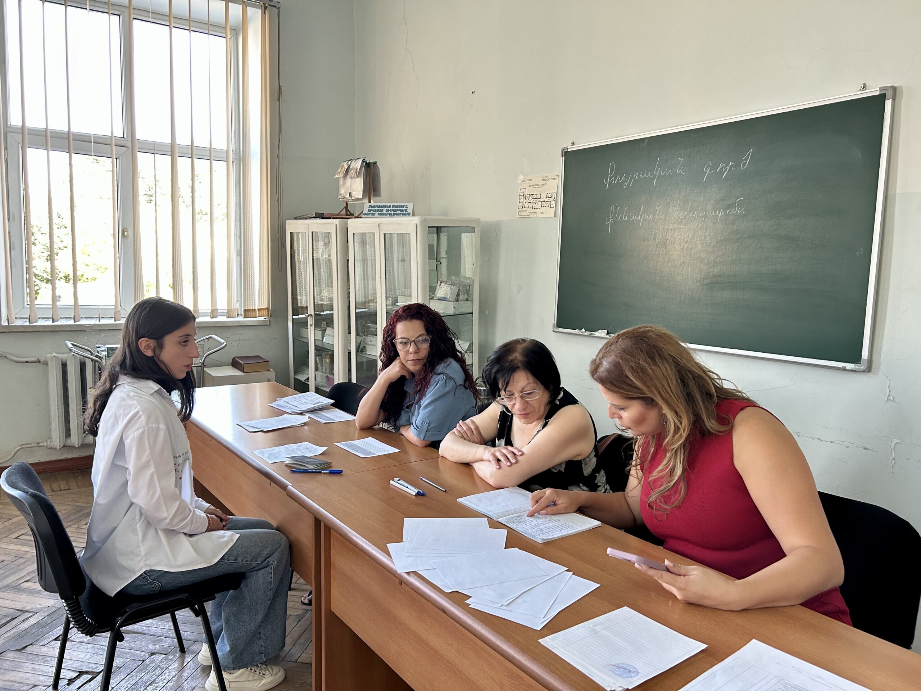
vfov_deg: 53.1
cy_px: 346
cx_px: 460
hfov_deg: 67.3
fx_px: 692
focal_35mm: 26
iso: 125
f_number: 1.5
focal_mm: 5.7
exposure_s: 1/86
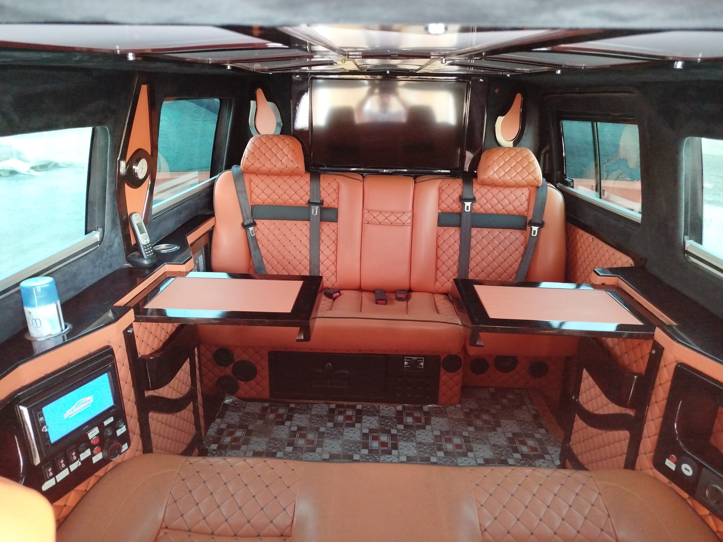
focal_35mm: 24
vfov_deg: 56.8
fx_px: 501
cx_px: 362
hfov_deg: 71.6
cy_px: 271
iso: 500
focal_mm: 5.31
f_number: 1.7
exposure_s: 1/17
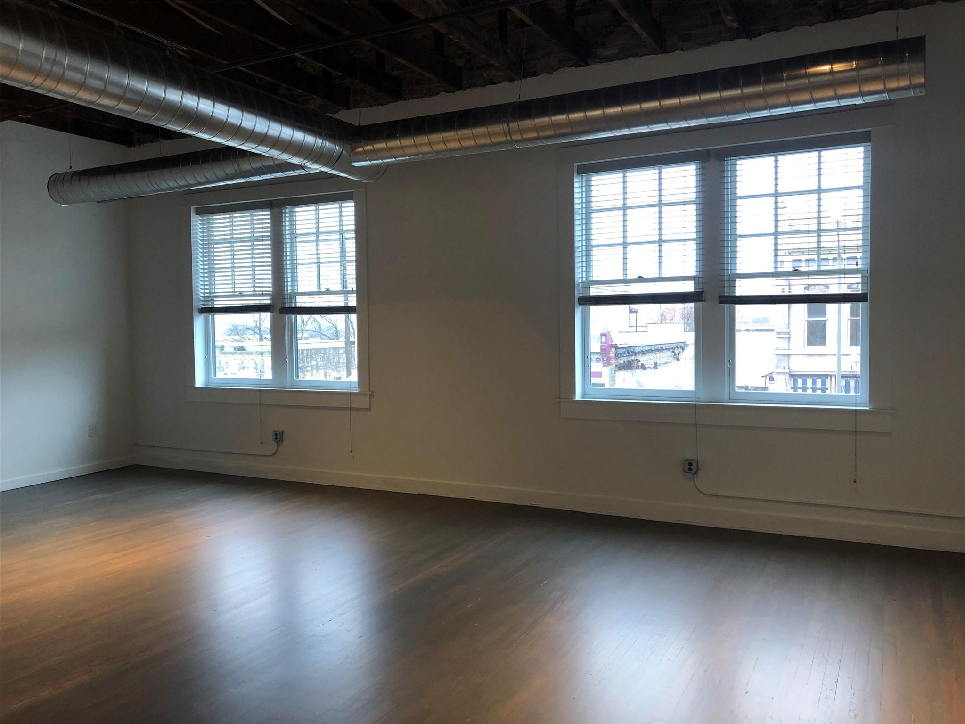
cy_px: 362
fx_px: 781
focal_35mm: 28
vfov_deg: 49.7
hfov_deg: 63.4
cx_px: 482
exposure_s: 1/20
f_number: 1.8
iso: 40
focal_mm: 3.99
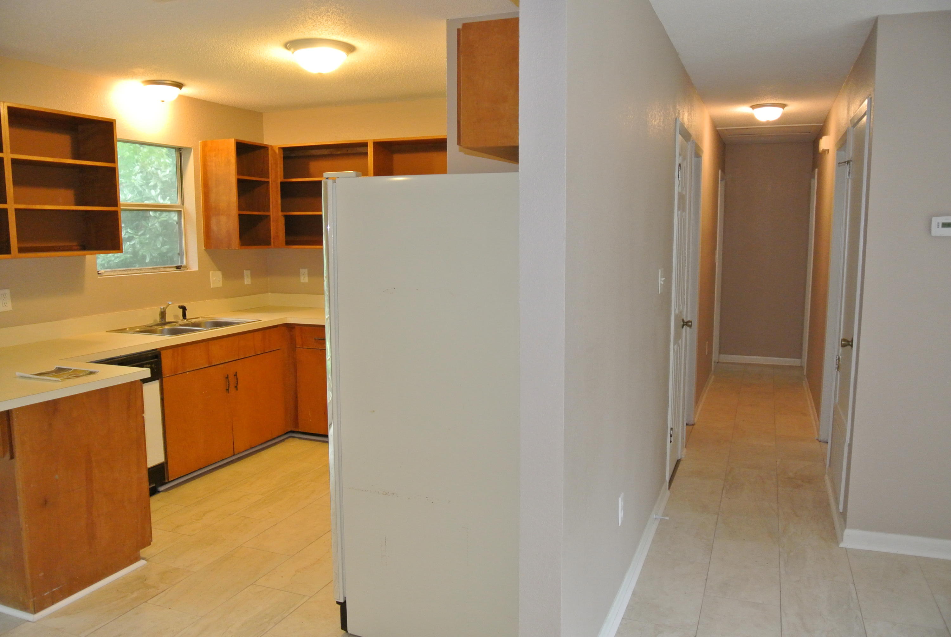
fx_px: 714
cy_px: 318
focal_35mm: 27
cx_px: 476
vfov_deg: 48.0
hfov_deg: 67.3
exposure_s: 1/60
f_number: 3.5
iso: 720
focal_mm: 10
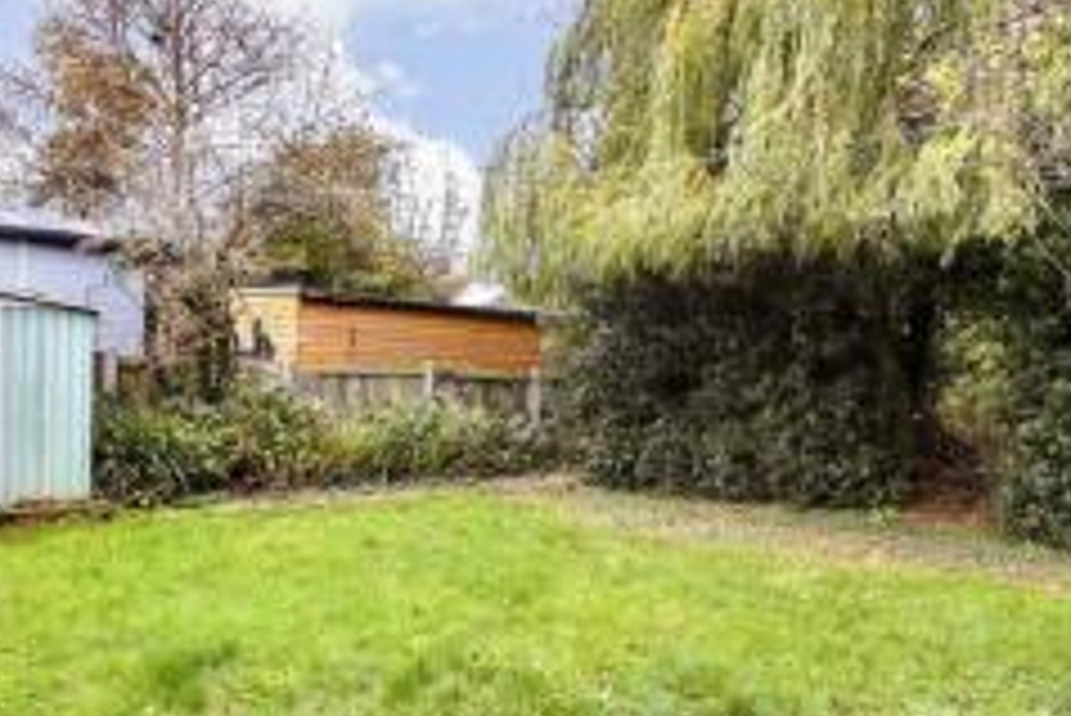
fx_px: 893
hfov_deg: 61.0
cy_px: 376
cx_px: 675
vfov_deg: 43.6
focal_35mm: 30
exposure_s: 1/100
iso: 2500
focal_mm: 10
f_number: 8
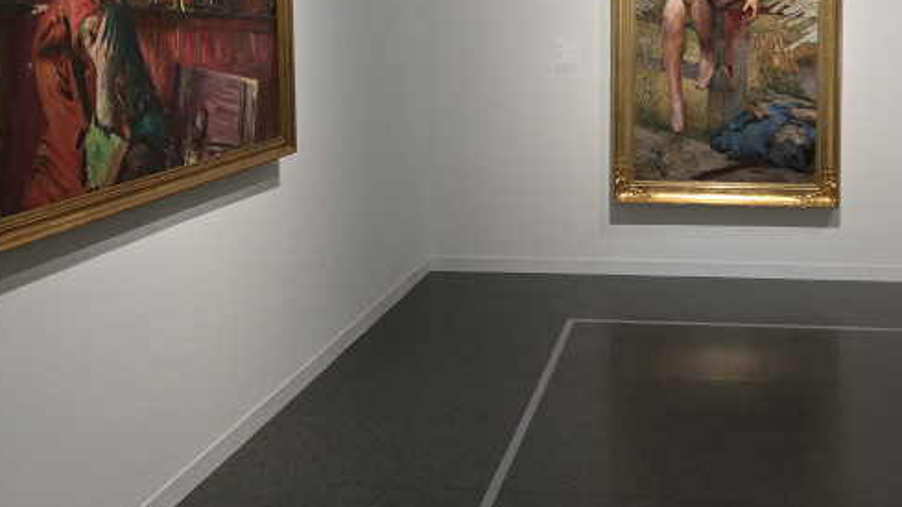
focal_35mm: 41
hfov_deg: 48.3
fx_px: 981
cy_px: 70
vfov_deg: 28.1
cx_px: 622
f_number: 1.8
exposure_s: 1/60
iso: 640
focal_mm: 5.4
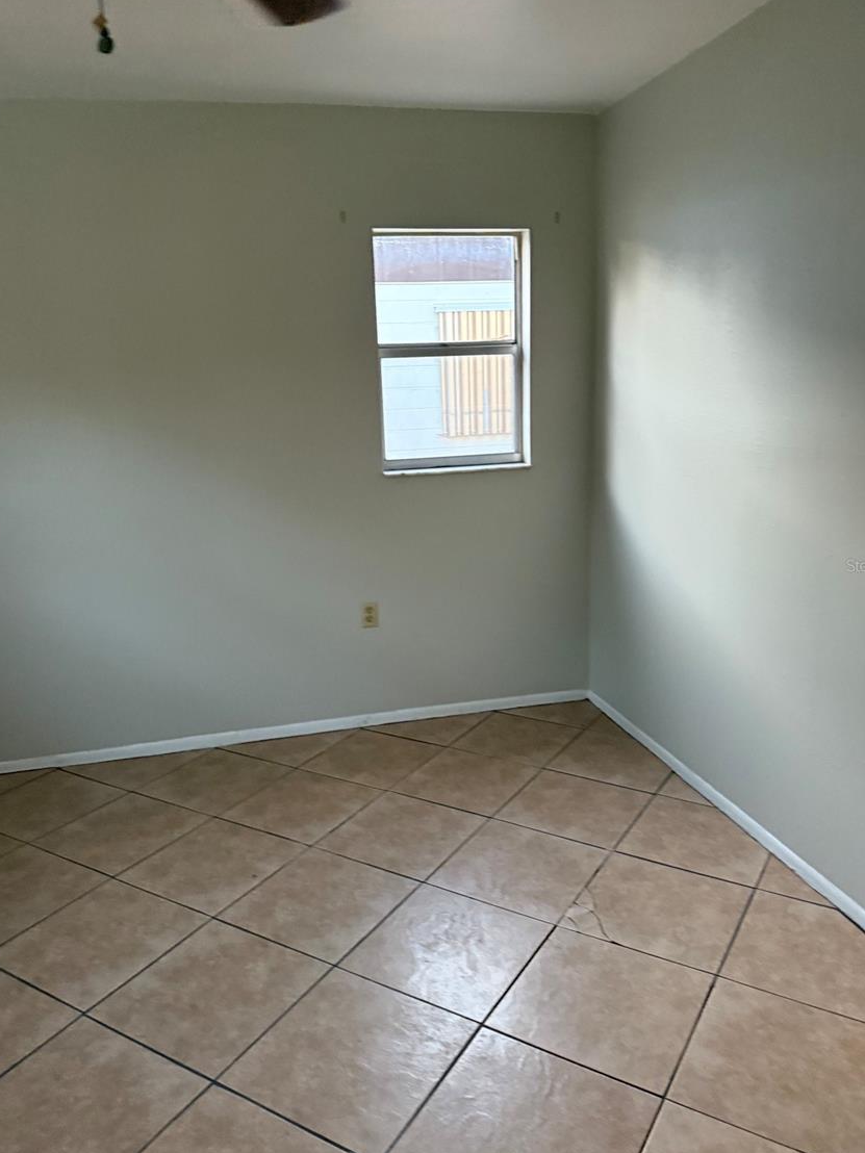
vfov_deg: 67.3
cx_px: 452
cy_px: 565
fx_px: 866
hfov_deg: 53.0
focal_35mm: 26
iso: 640
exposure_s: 1/60
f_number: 1.78
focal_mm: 6.76
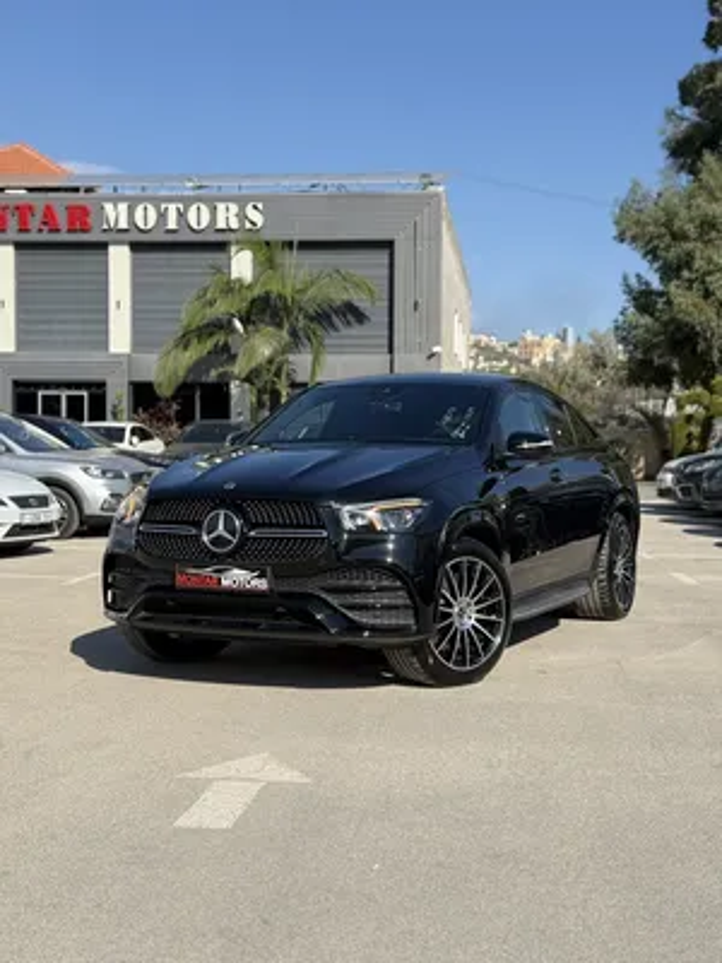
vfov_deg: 39.7
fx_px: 1335
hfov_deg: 30.3
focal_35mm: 48
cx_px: 361
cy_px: 482
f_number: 1.78
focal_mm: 6.76
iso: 100
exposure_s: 1/3226
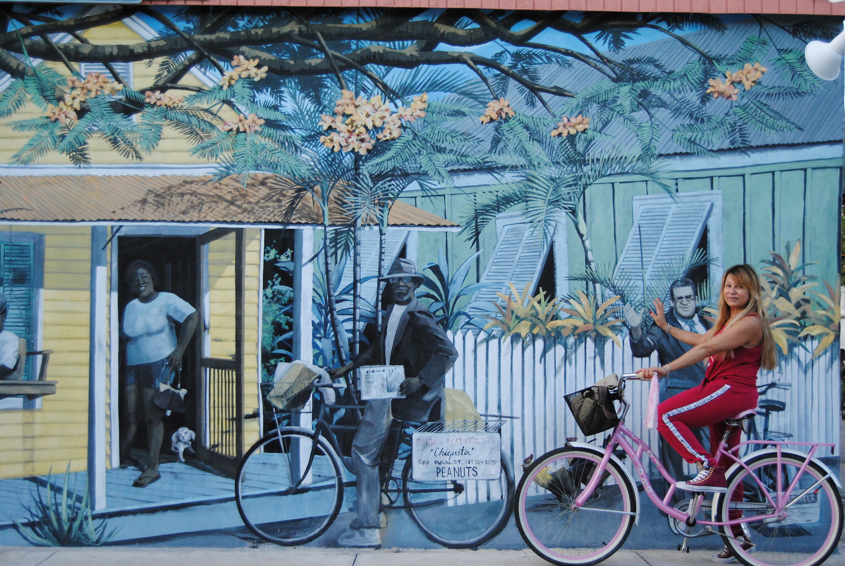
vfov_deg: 23.8
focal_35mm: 57
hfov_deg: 35.0
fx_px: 1339
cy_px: 283
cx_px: 422
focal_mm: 38
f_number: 4.8
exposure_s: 1/100
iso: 800
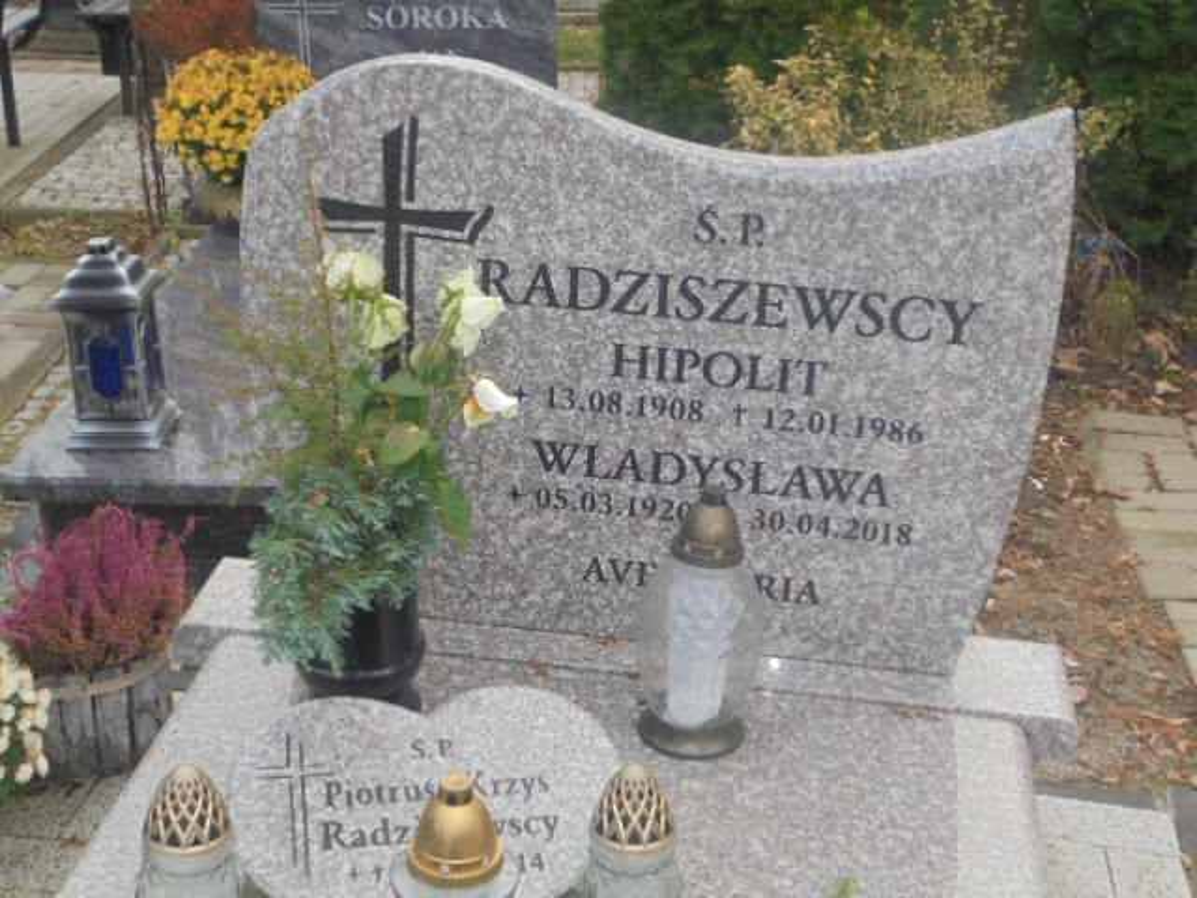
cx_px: 598
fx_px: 1694
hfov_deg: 38.9
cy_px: 449
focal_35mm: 49
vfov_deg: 29.7
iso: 100
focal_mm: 8.9
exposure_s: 1/40
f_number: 4.8
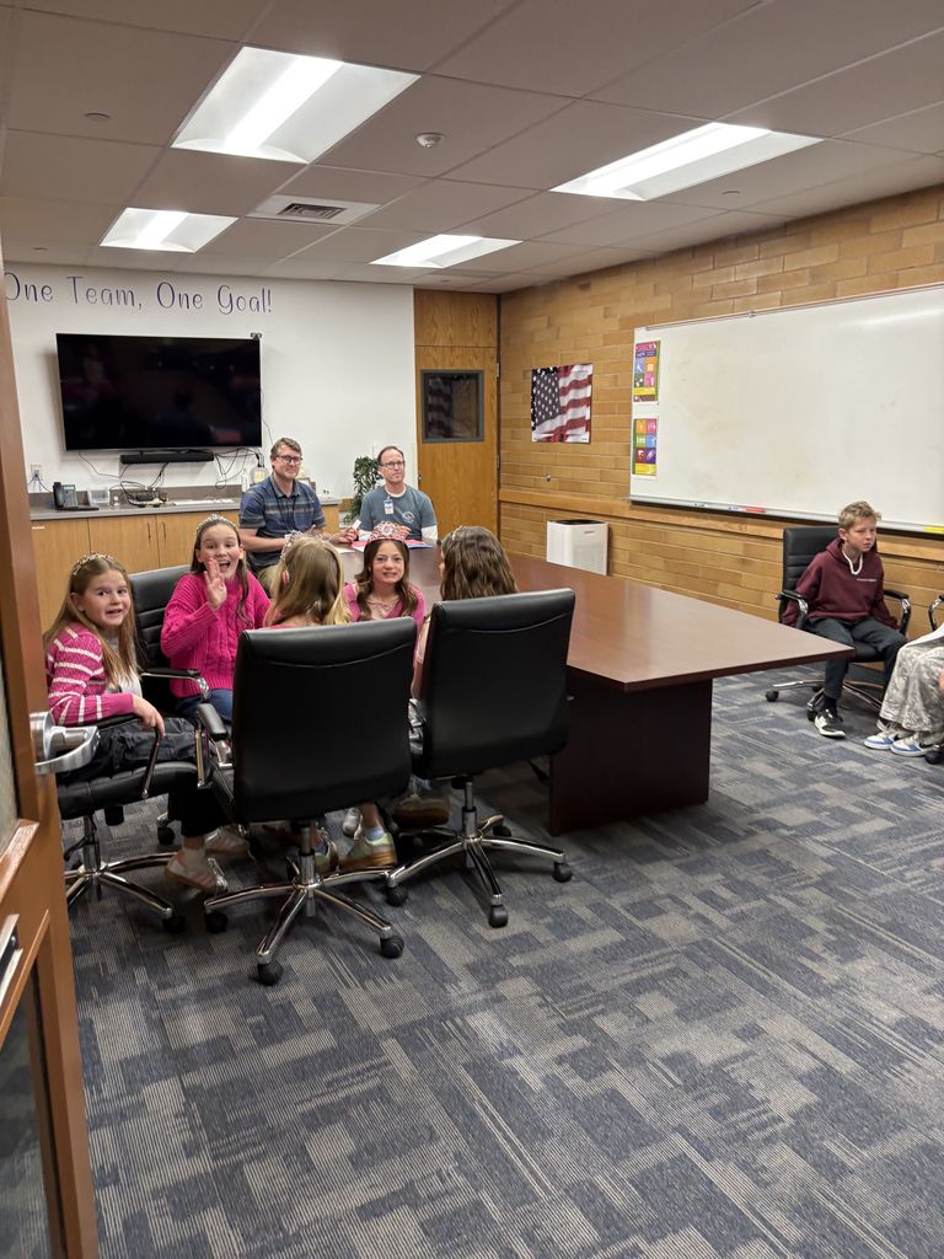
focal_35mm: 26
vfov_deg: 67.3
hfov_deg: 53.1
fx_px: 945
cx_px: 472
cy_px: 630
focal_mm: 5.96
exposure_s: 1/60
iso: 100
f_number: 1.6
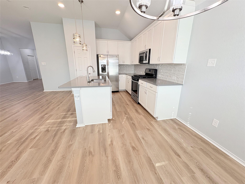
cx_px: 122
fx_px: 99
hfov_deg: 102.1
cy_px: 92
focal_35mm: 14
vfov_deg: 85.7
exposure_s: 1/120
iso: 80
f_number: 2.2
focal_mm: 2.22
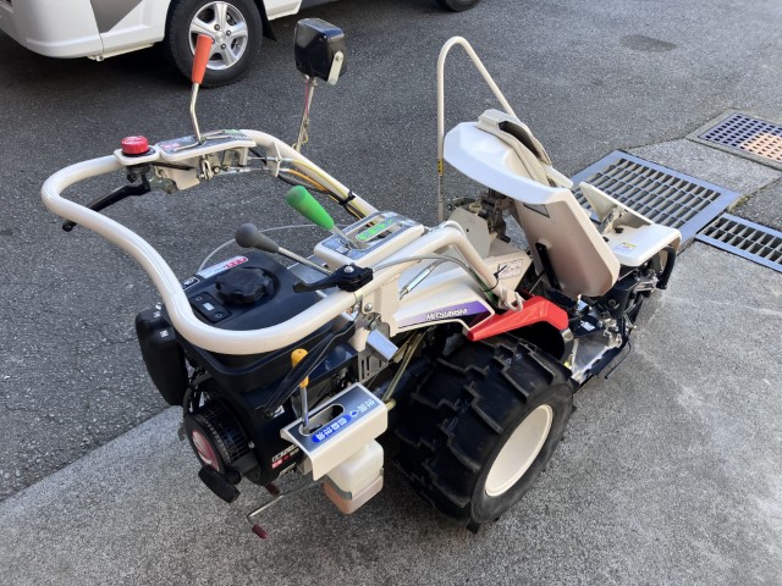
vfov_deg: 49.7
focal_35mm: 28
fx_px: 633
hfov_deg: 63.4
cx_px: 391
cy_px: 293
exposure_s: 1/121
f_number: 1.8
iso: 32
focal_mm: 3.99
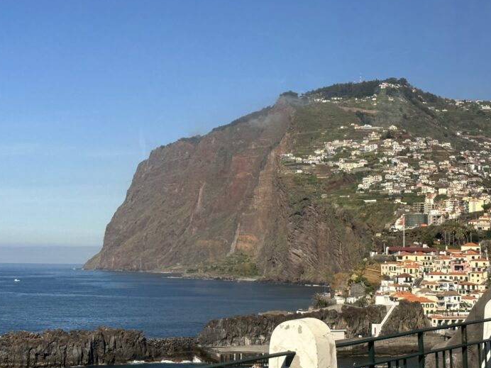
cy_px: 195
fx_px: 1007
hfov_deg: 27.4
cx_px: 206
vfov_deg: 20.7
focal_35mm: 71
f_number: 1.78
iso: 64
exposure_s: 1/3257
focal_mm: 6.86
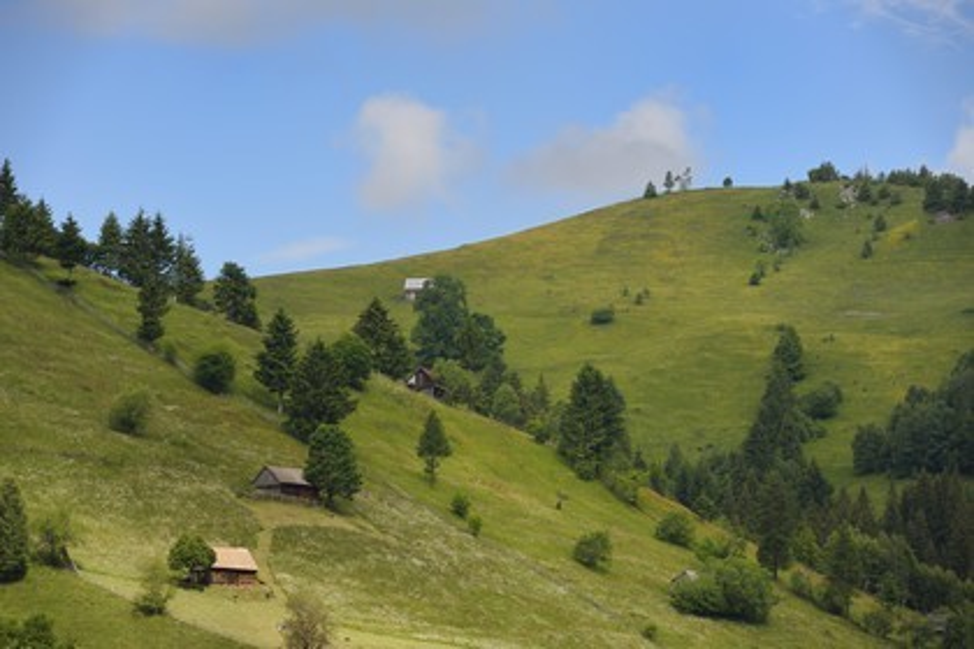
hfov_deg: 10.3
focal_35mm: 200
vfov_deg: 6.9
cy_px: 324
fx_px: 5411
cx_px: 487
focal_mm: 200
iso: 200
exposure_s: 1/320
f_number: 10
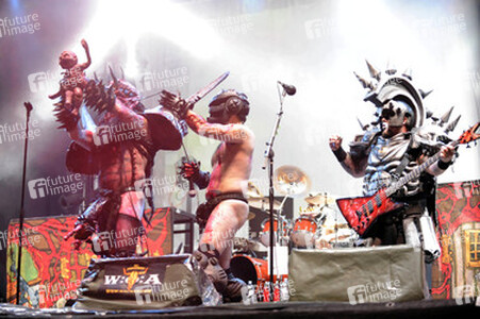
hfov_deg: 28.9
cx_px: 240
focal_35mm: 70
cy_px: 160
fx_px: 933
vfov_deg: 19.4
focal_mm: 70
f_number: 2.8
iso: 4000
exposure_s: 1/160
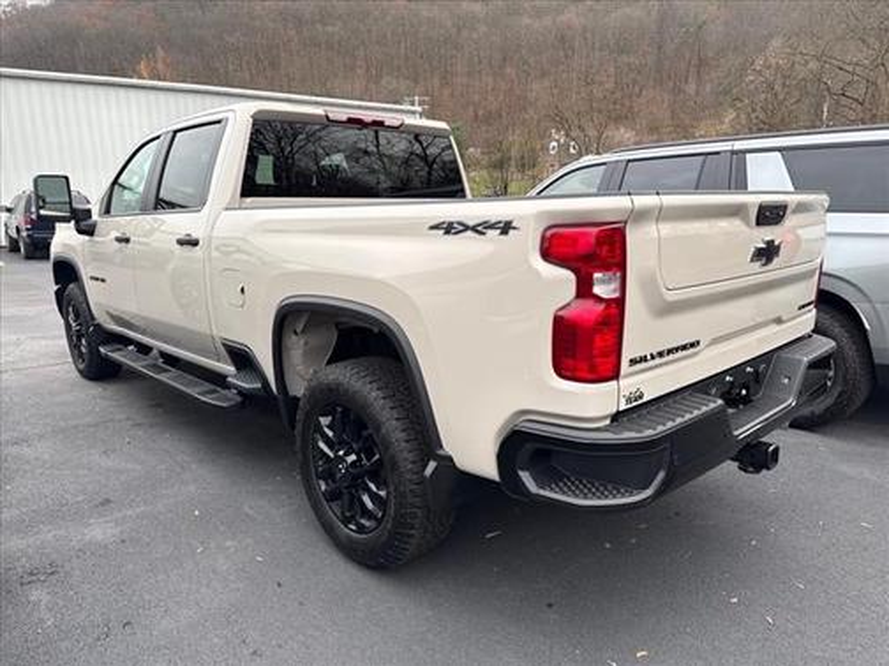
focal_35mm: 24
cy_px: 333
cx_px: 444
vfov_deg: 56.8
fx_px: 616
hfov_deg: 71.6
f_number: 1.78
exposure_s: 1/204
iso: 64
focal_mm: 6.76
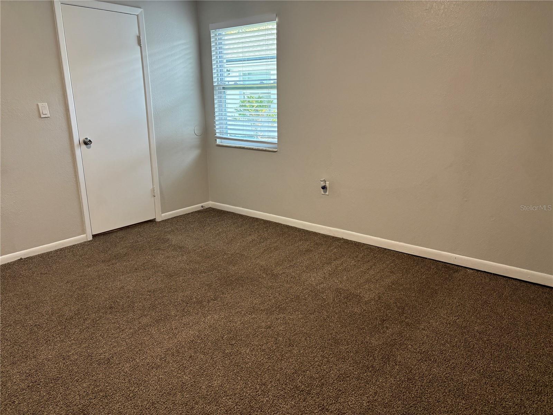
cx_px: 276
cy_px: 208
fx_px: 415
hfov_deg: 67.3
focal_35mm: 26
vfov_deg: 53.1
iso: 125
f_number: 1.6
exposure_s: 1/60
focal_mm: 5.96
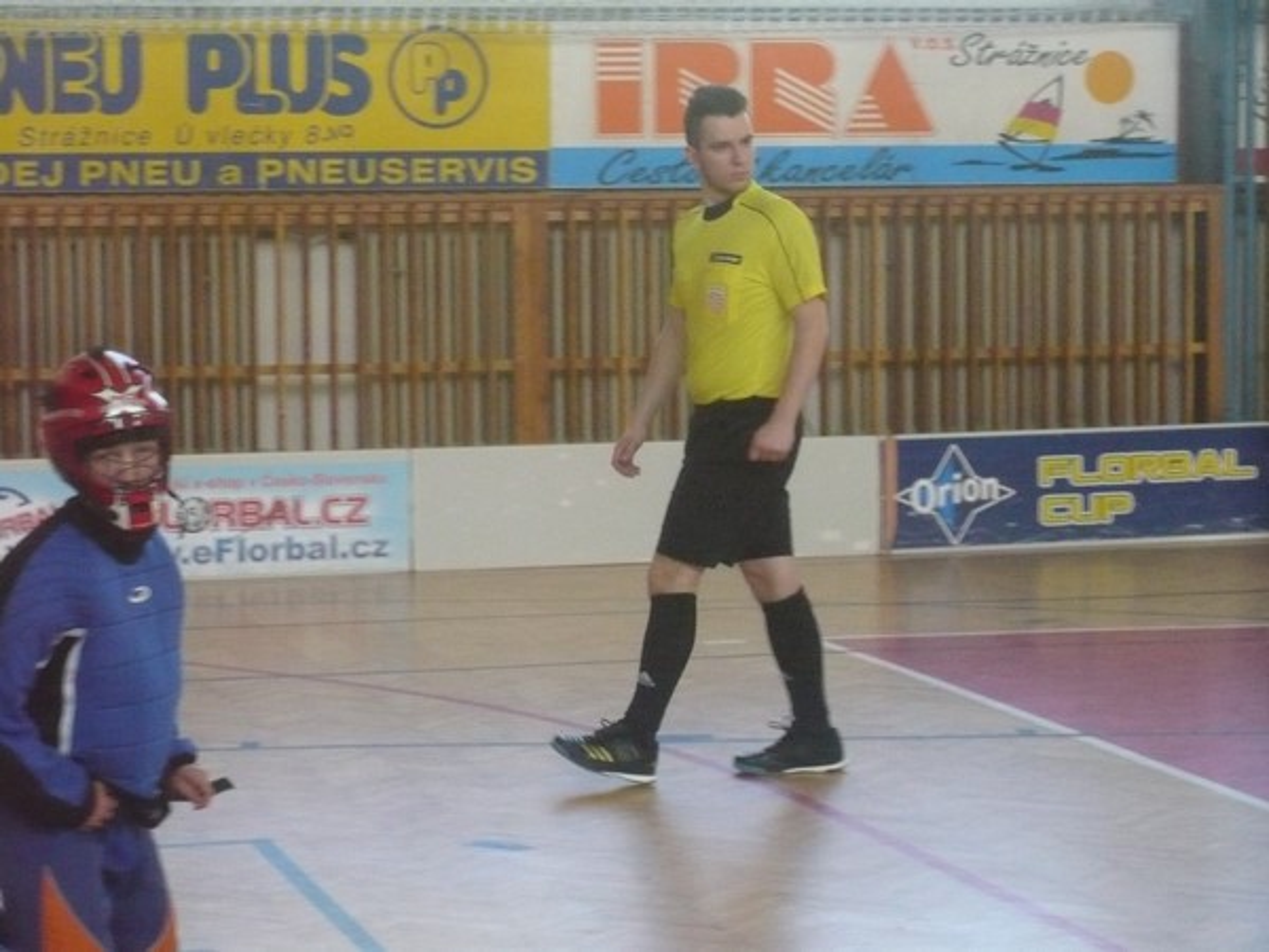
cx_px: 634
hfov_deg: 18.7
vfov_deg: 14.1
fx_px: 3849
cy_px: 476
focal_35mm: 105
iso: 640
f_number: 5
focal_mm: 17.4
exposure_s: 1/125
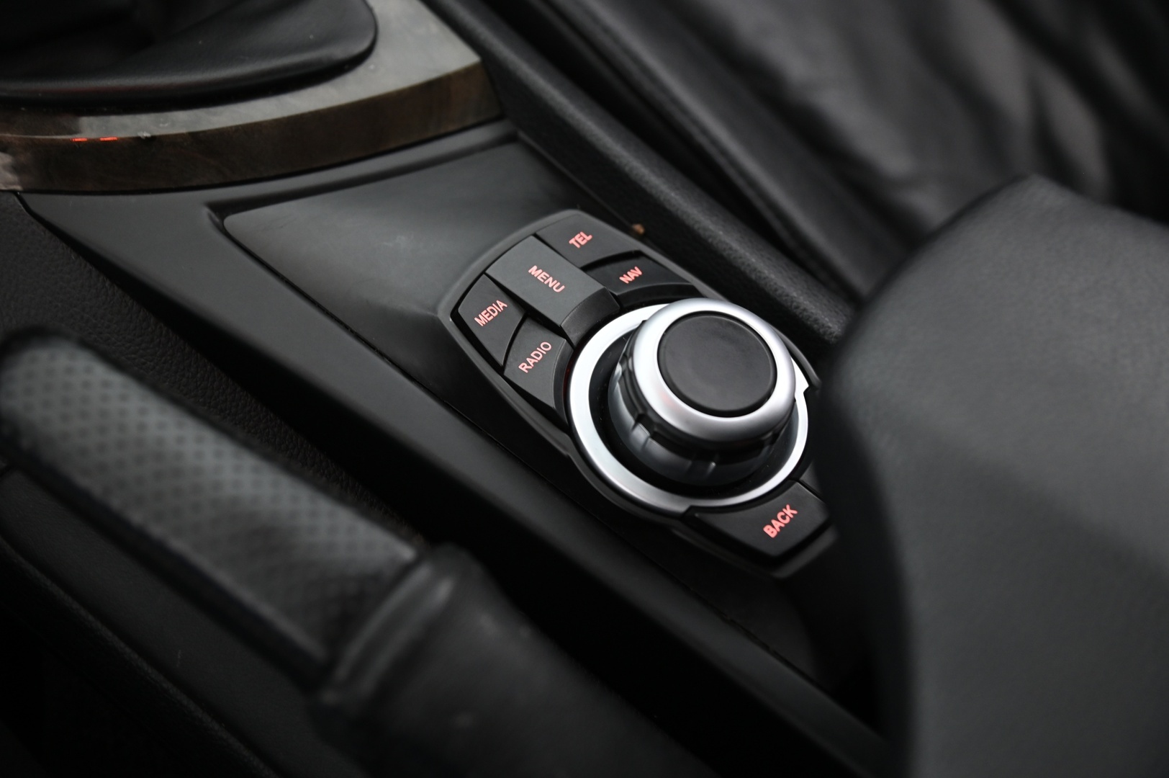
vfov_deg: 28.0
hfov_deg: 41.1
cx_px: 584
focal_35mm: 48
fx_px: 1557
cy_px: 389
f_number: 4
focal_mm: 48
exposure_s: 1/13
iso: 2000
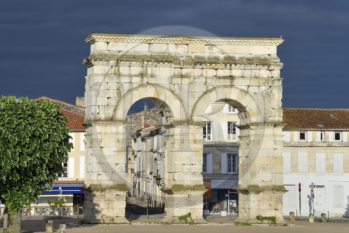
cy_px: 116
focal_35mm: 155
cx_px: 174
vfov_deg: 8.8
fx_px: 1502
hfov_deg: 13.3
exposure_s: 1/320
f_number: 13
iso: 200
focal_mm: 155
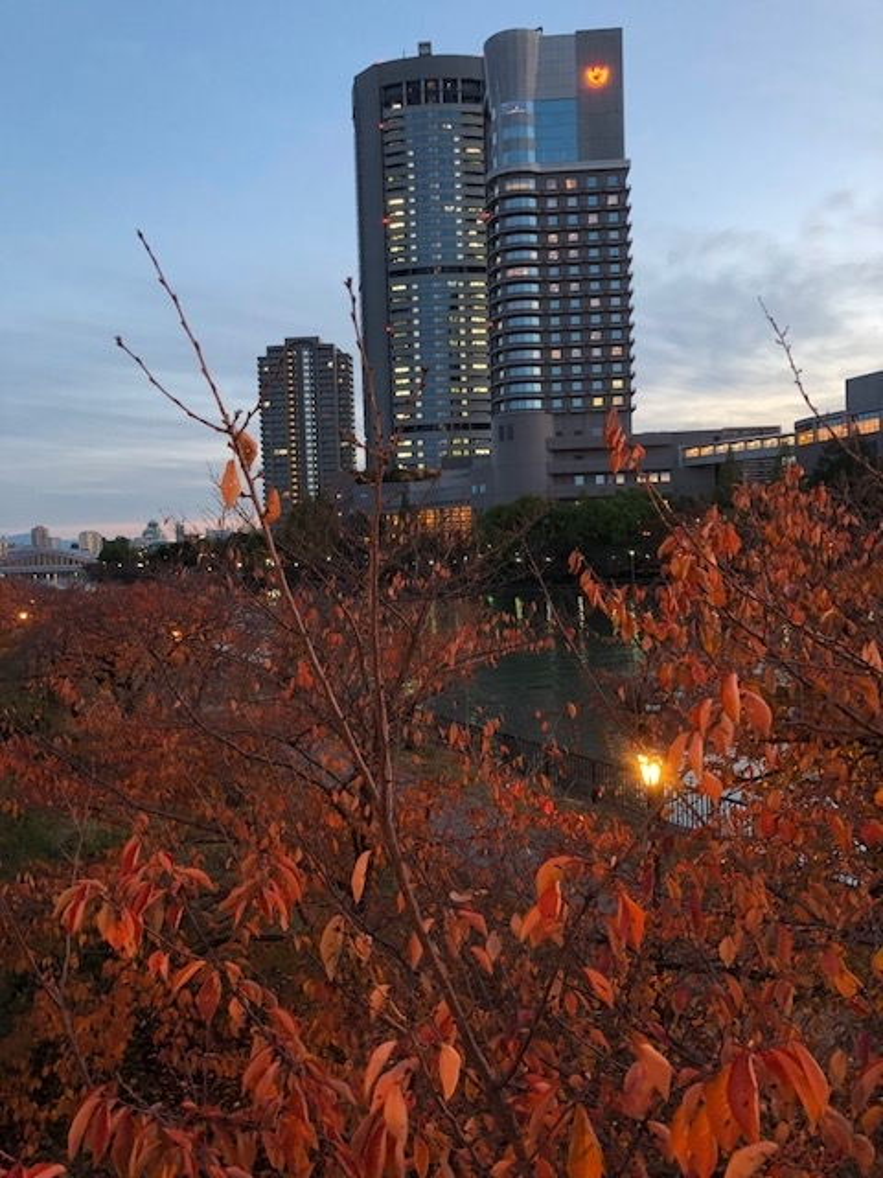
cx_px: 442
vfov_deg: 63.4
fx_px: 952
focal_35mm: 28
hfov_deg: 49.7
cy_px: 589
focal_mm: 4
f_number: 1.8
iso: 400
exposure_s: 1/30
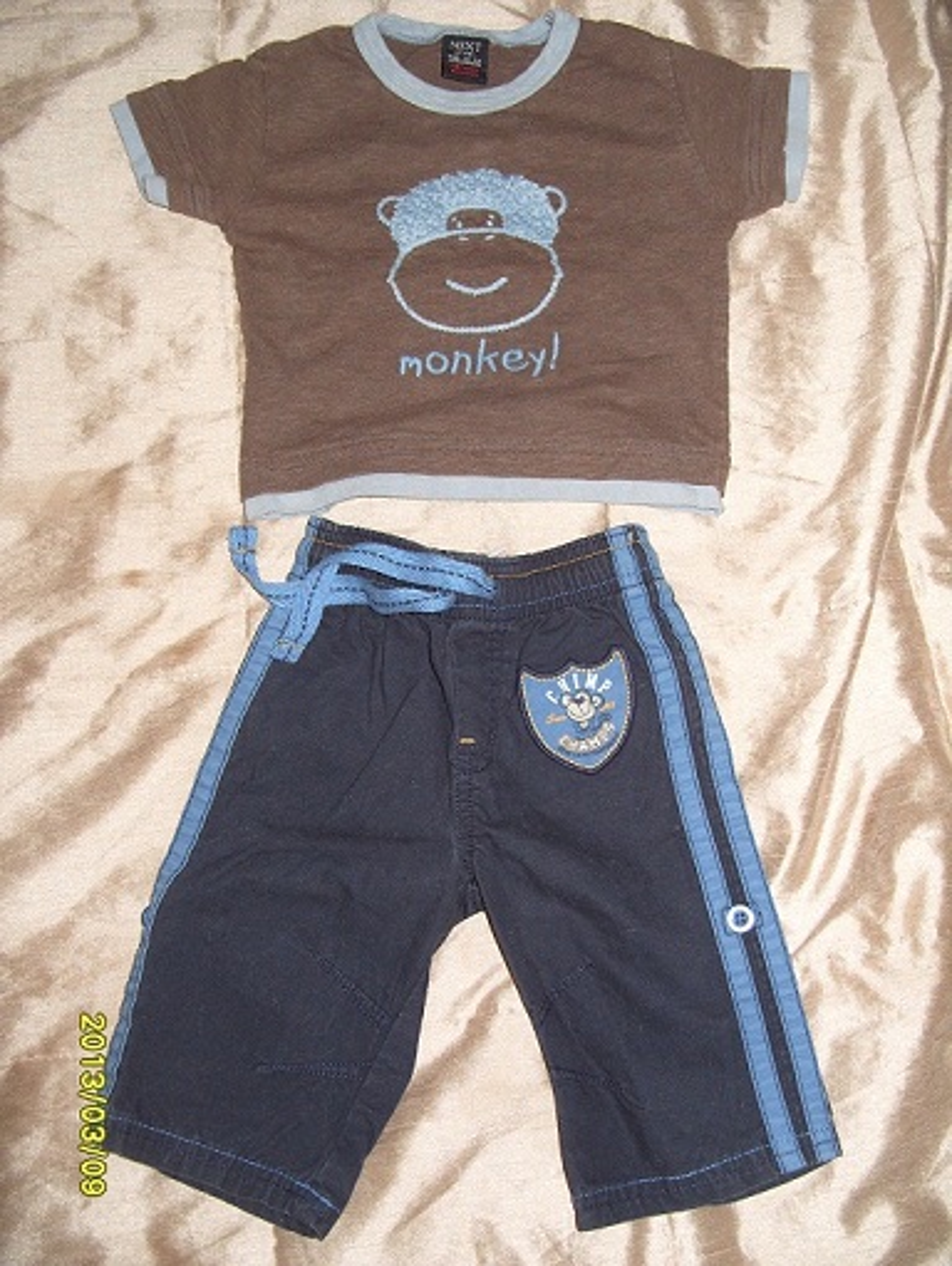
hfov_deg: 40.7
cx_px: 476
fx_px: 1282
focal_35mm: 35
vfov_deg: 52.6
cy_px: 633
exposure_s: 1/45
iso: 100
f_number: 2.8
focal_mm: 7.8
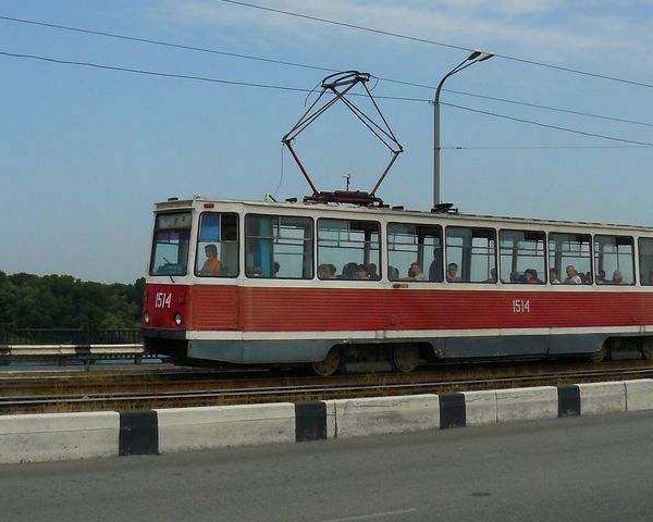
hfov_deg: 31.4
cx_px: 384
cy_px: 123
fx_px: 1160
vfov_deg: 25.1
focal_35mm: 60
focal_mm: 6
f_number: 5.6
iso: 200
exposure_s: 1/1300
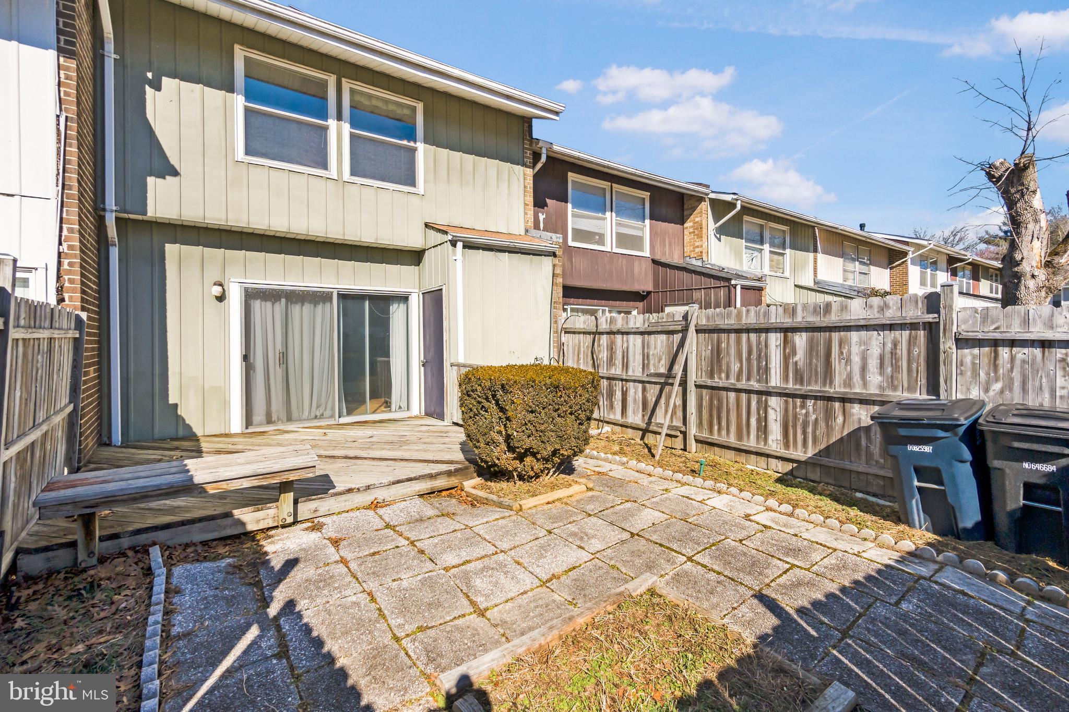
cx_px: 534
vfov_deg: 77.3
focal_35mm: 15
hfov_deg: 100.4
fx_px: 445
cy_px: 356
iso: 320
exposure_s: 1/1000
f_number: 9
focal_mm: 10
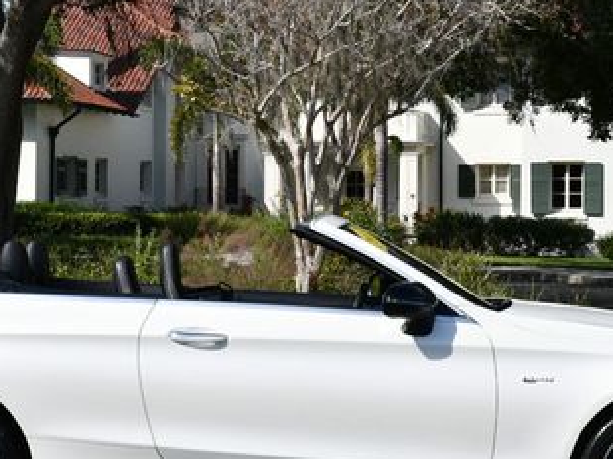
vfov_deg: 14.9
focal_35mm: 99
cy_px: 225
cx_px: 278
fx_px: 1752
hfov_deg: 19.8
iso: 100
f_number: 9
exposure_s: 1/320
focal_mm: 25
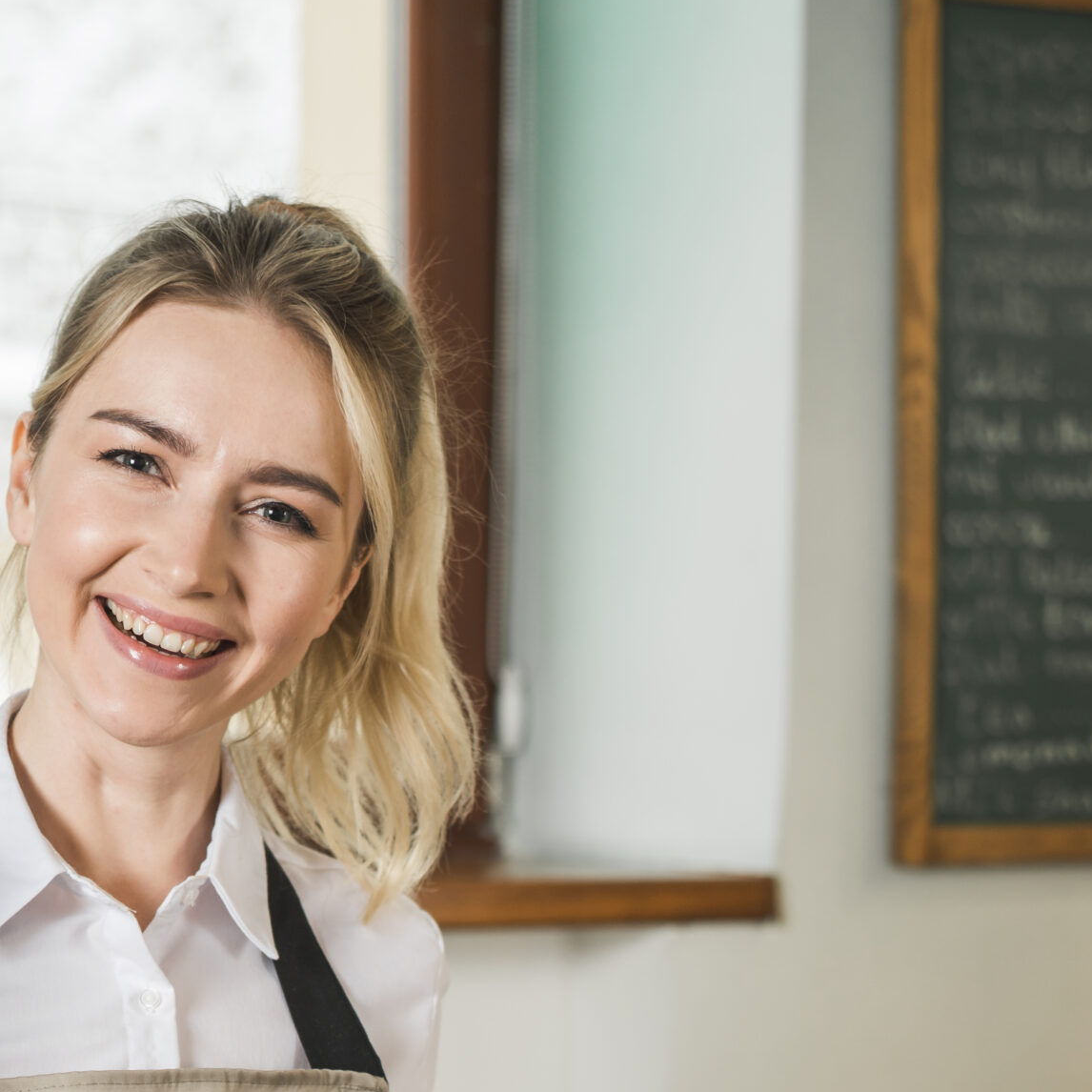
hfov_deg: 18.2
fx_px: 3391
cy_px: 1117
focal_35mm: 95
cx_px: 357
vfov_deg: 17.8
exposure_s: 1/160
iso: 500
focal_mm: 50
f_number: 3.2
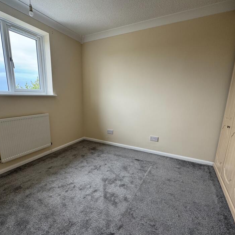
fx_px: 138
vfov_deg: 80.6
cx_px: 107
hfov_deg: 80.6
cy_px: 126
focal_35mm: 18
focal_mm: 2.22
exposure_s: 1/99
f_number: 2.2
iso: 50
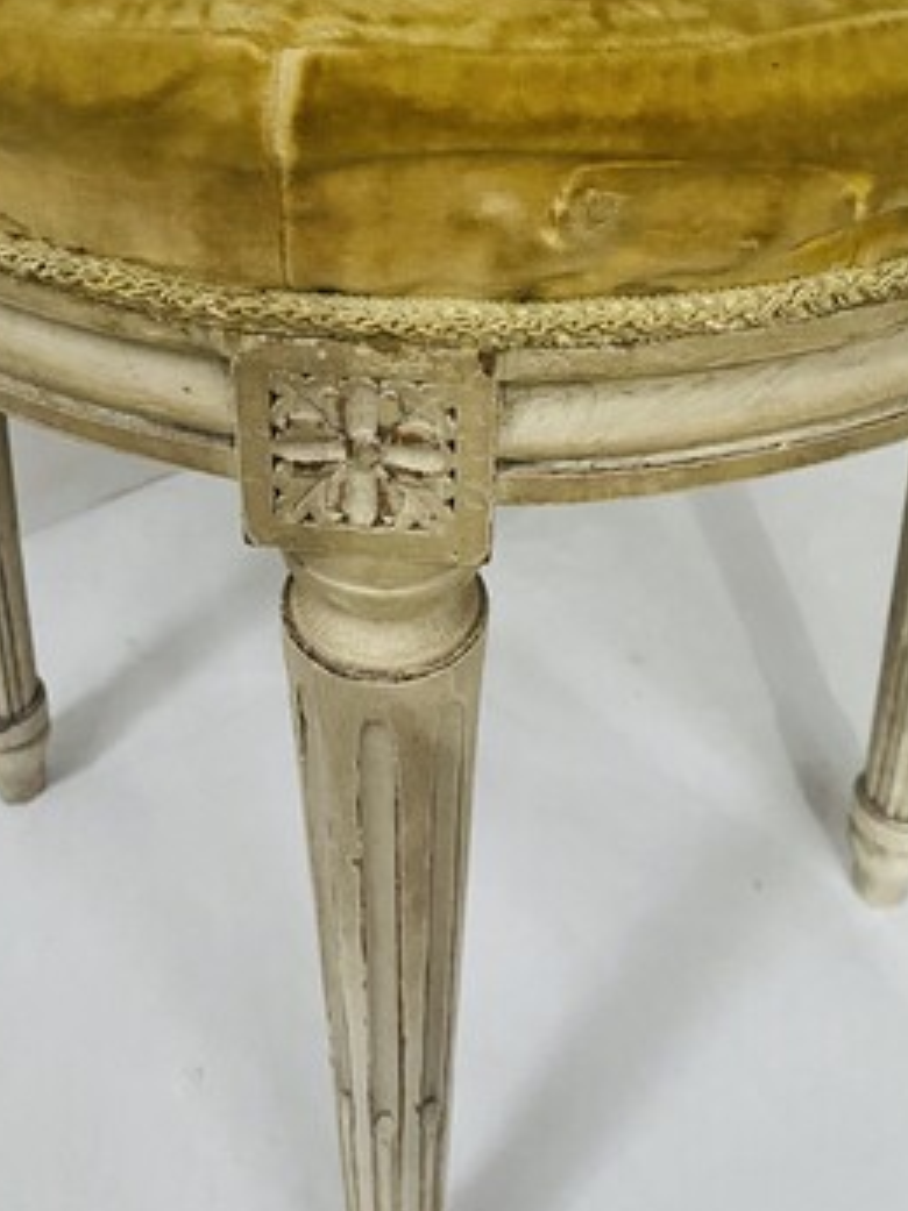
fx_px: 1260
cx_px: 353
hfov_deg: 39.4
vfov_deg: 51.3
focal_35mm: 36
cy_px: 677
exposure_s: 1/38
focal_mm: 4.25
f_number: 1.8
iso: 640
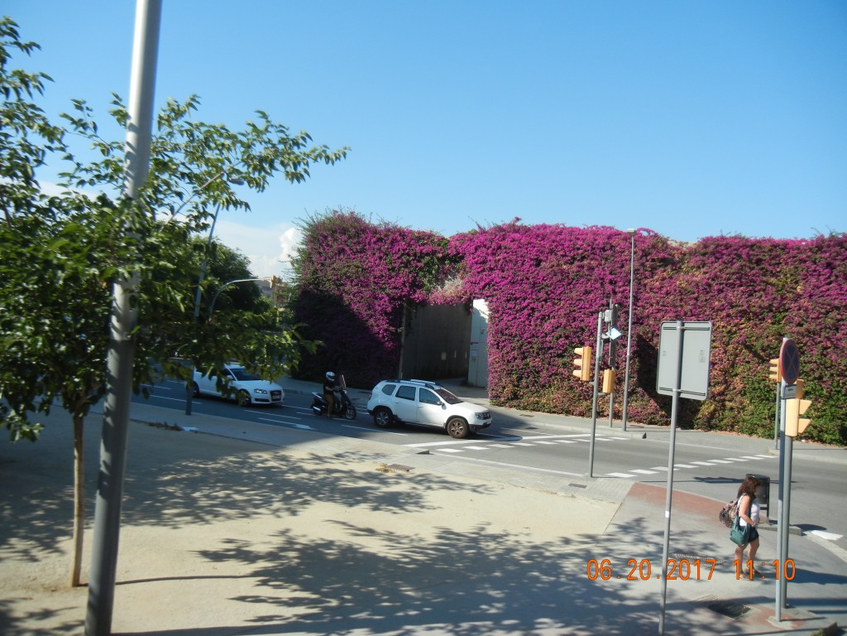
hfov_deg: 60.0
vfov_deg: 46.8
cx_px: 424
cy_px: 318
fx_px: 734
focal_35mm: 30
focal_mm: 5.4
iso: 160
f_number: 7
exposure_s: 1/286
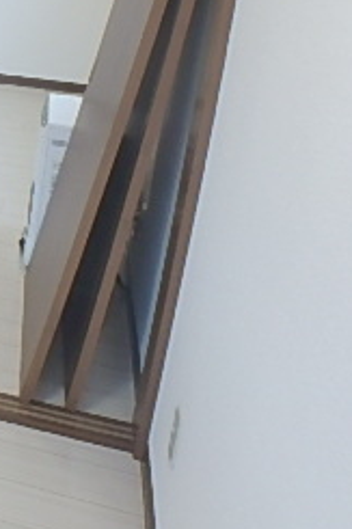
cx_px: -309
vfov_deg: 33.8
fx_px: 837
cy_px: 91
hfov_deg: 18.0
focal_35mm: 57
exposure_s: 1/50
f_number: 3.5
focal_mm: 3.7
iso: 200
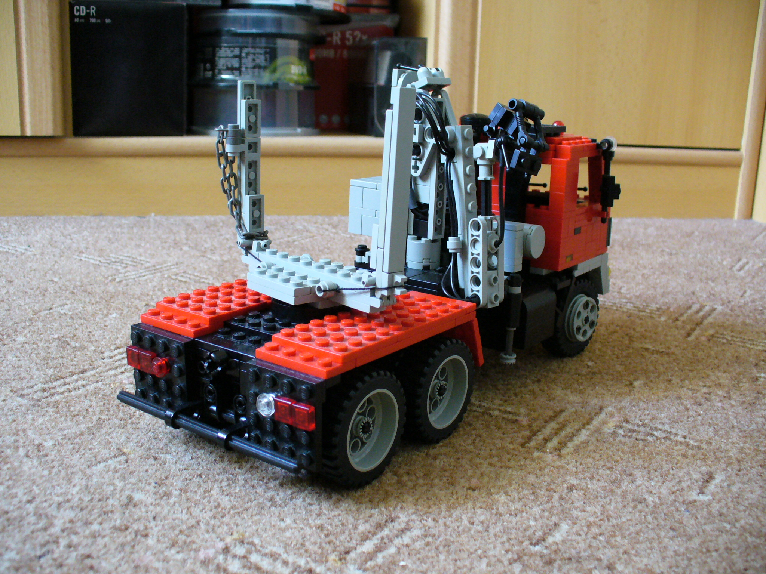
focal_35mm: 37
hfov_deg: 50.1
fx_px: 819
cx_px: 383
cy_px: 287
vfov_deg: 38.7
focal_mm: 6.1
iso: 200
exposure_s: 1/20
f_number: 2.8
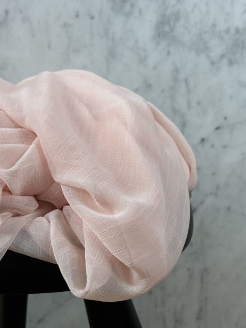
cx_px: 124
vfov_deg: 36.2
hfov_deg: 27.5
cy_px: 163
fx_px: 502
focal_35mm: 53
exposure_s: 1/170
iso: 32
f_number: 1.6
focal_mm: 5.96
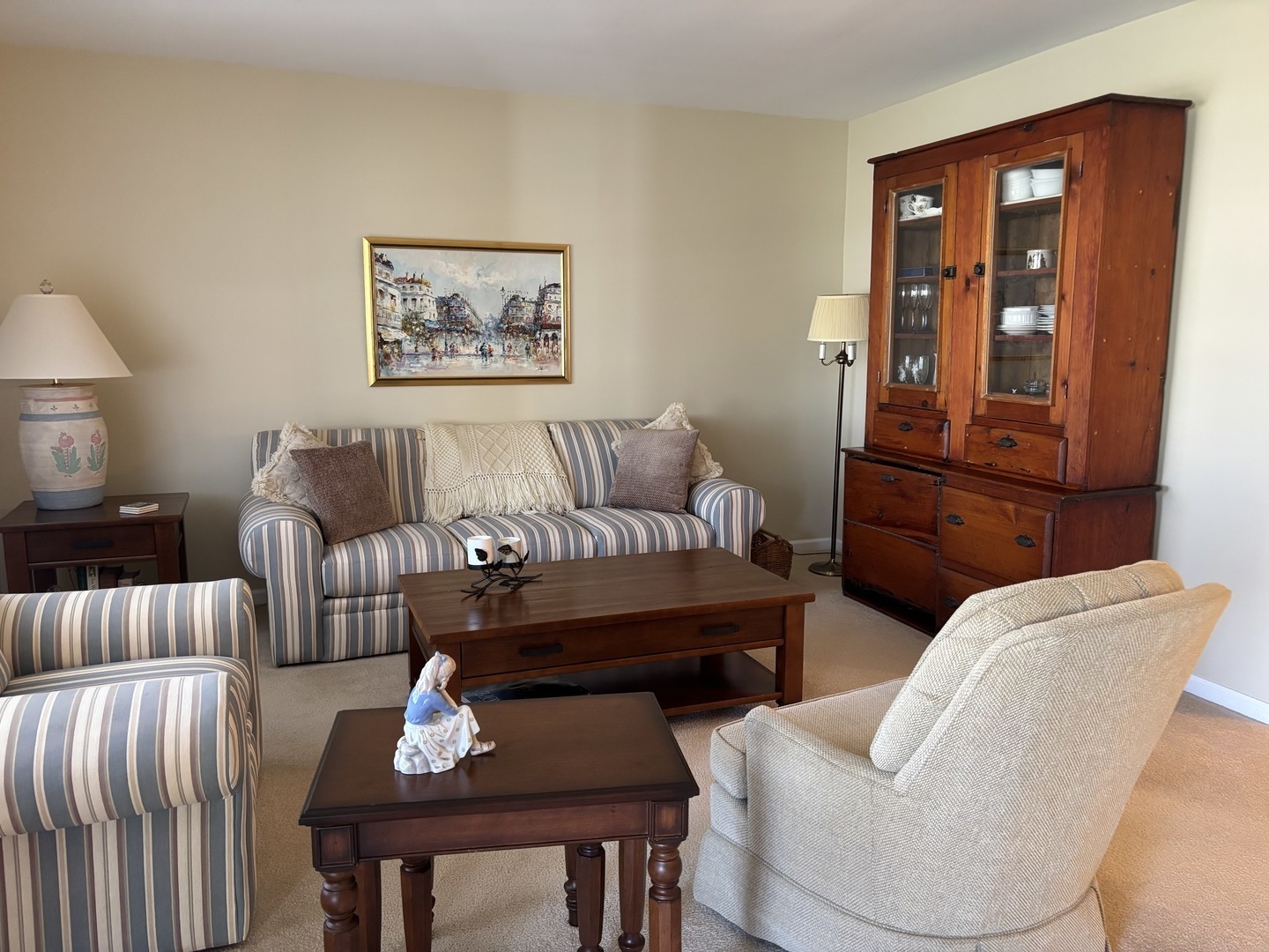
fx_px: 953
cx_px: 634
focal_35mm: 26
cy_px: 476
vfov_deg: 53.1
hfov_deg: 67.3
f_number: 1.6
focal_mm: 5.96
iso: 320
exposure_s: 1/60
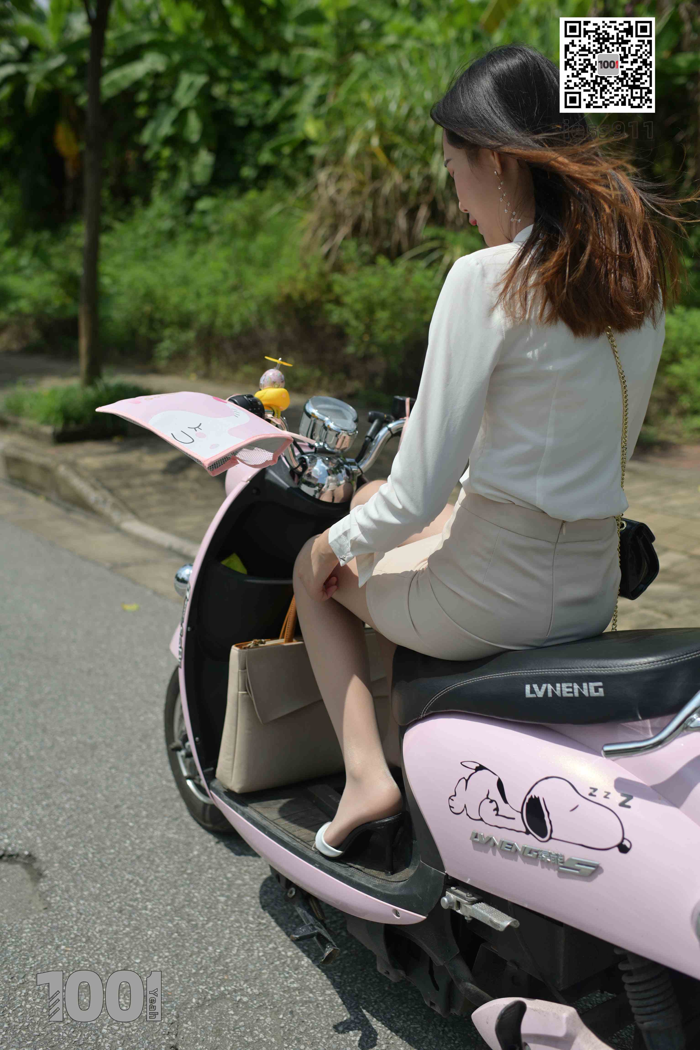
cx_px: 350
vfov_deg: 54.4
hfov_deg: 37.9
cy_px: 525
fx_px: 1021
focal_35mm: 35
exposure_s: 1/3200
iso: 64
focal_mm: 35
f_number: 3.2
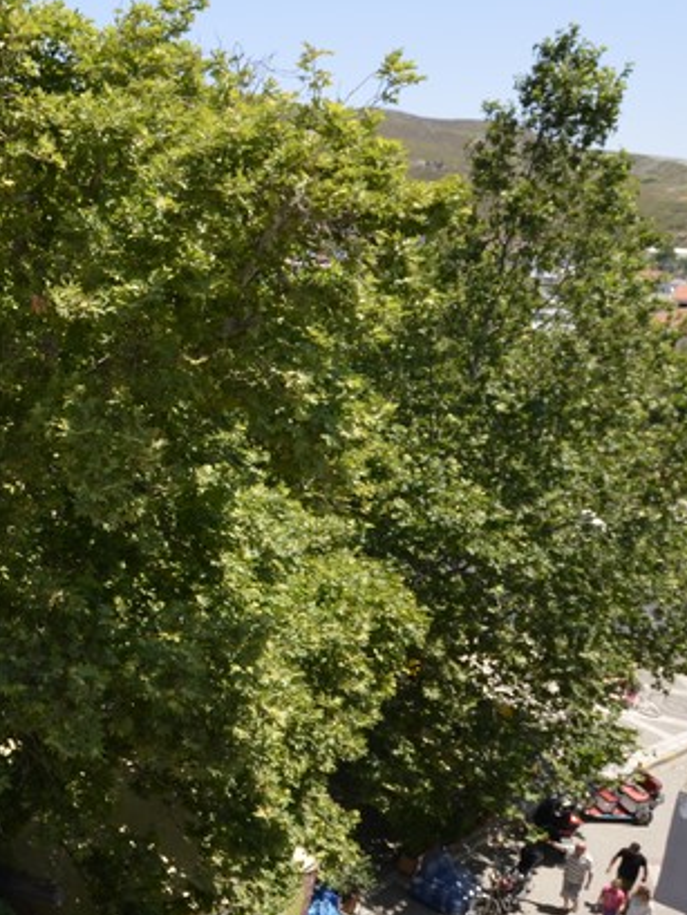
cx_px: -76
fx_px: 952
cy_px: 436
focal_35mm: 36
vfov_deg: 51.3
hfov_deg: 34.1
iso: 100
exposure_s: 1/200
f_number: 8
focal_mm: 10
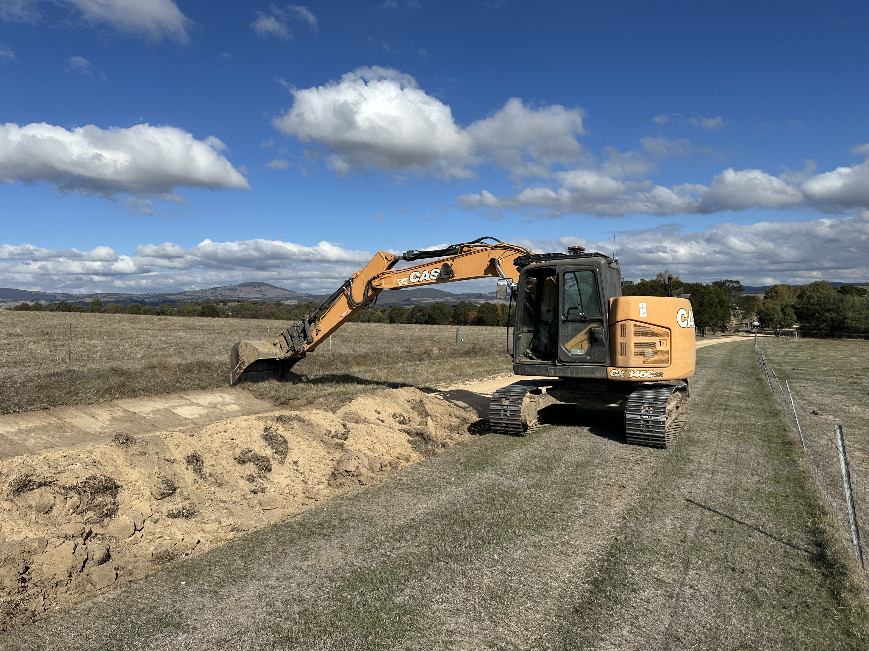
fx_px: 602
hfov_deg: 71.6
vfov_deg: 56.8
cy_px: 326
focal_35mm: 24
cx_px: 434
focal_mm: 6.86
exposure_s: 1/7576
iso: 80
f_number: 1.78
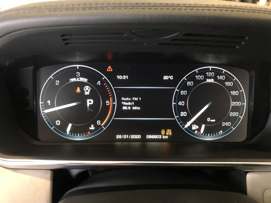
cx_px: 136
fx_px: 219
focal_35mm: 28
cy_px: 102
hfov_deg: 63.4
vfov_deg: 49.7
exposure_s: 1/9
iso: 100
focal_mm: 4
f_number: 1.8
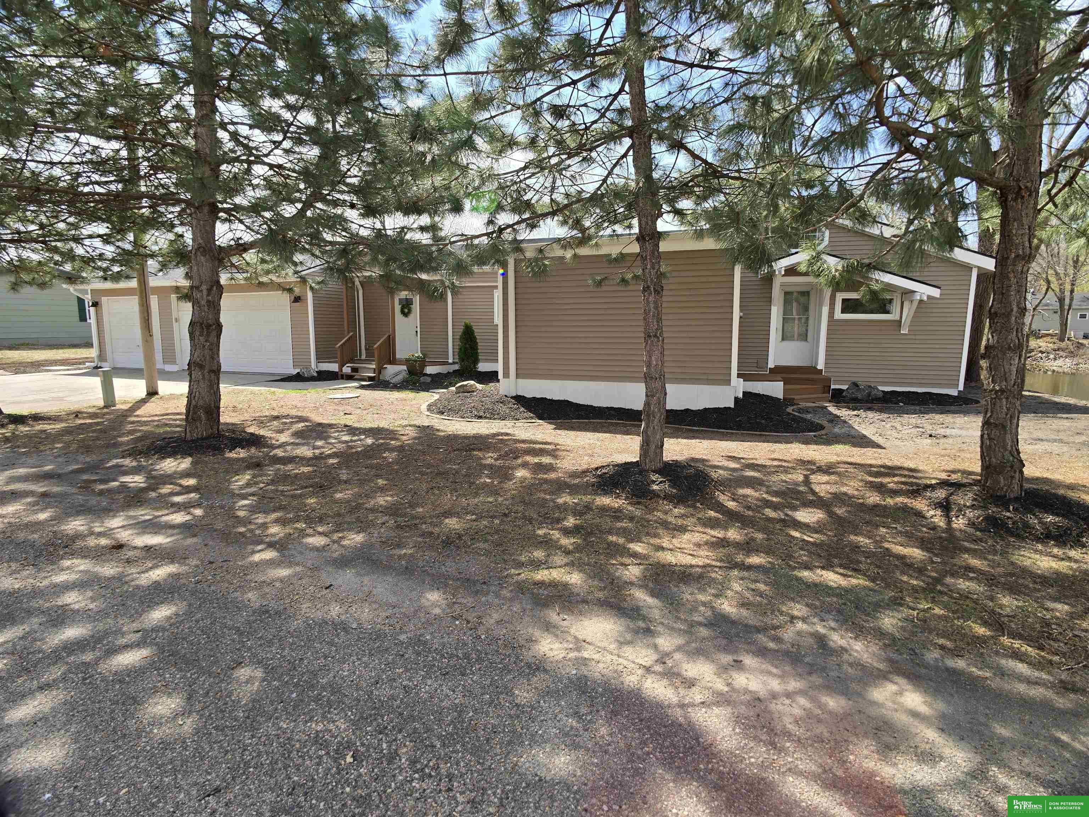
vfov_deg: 58.9
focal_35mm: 23
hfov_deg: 73.9
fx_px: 724
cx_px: 544
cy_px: 408
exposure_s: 1/308
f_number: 1.7
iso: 12
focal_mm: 6.3
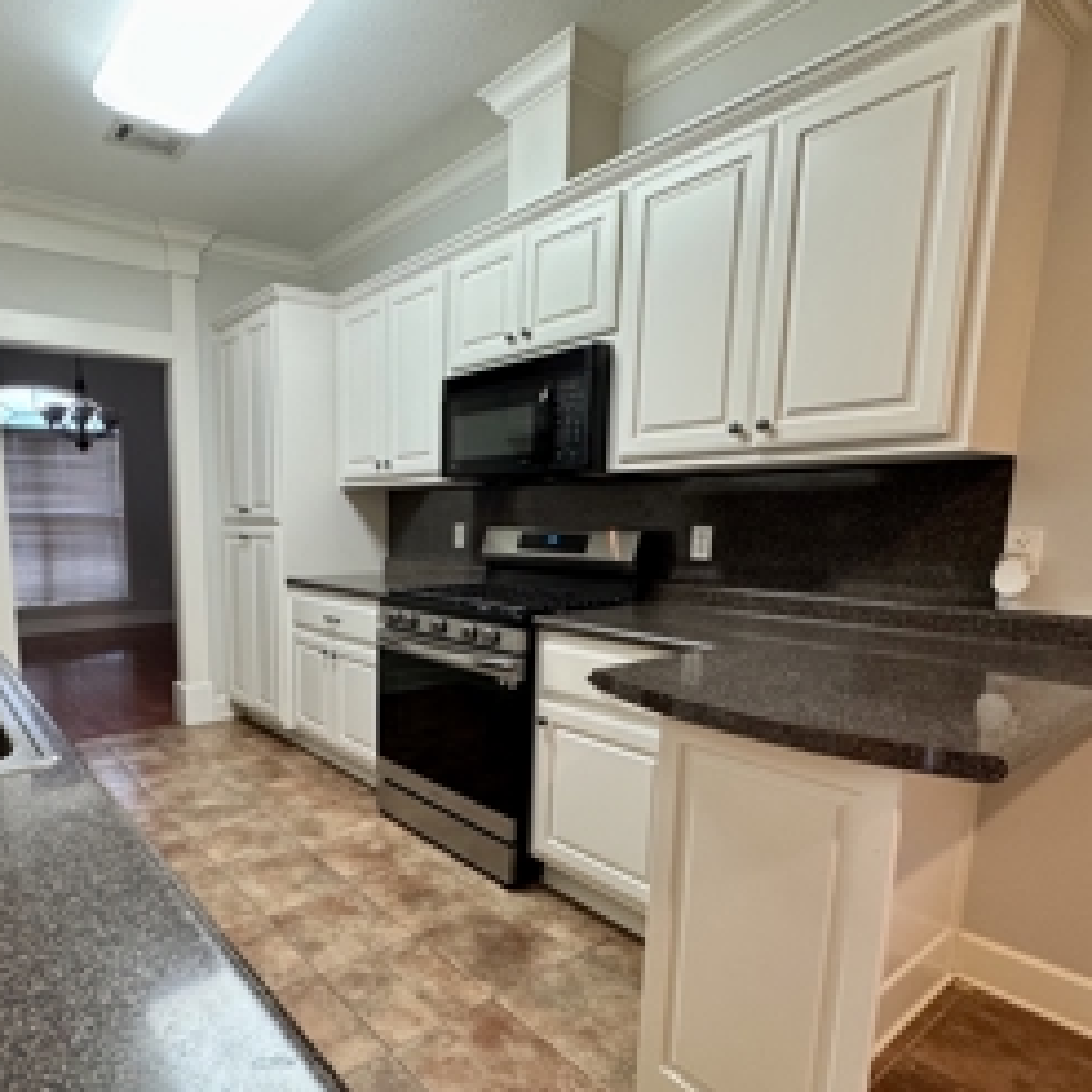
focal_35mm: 20
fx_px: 714
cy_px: 623
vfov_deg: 74.4
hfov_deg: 72.4
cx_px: 358
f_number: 2.2
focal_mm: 2.22
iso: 250
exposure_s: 1/60
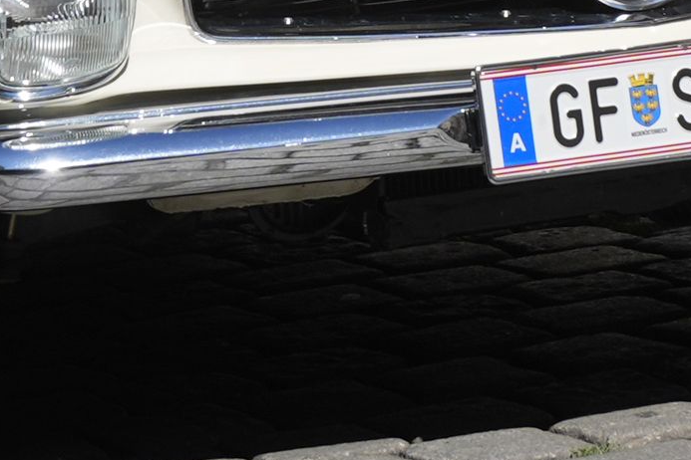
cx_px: 615
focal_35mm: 283
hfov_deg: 7.3
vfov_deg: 4.7
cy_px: -754
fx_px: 5432
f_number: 7.1
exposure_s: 1/800
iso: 250
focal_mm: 49
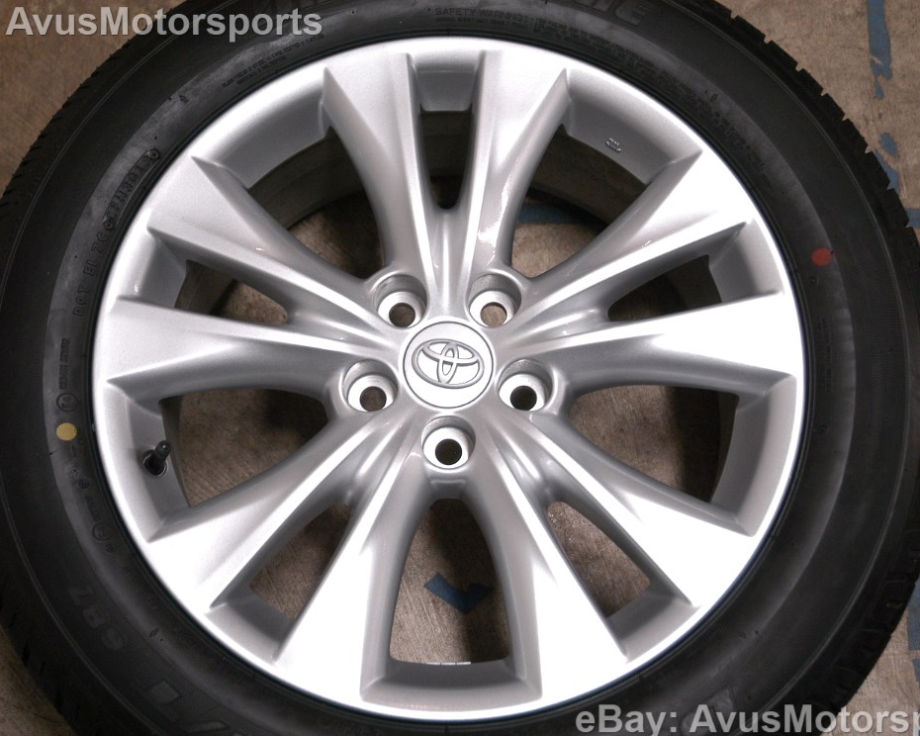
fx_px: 1579
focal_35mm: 58
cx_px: 449
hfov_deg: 32.5
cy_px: 370
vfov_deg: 26.2
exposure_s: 1/80
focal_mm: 34
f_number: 4.2
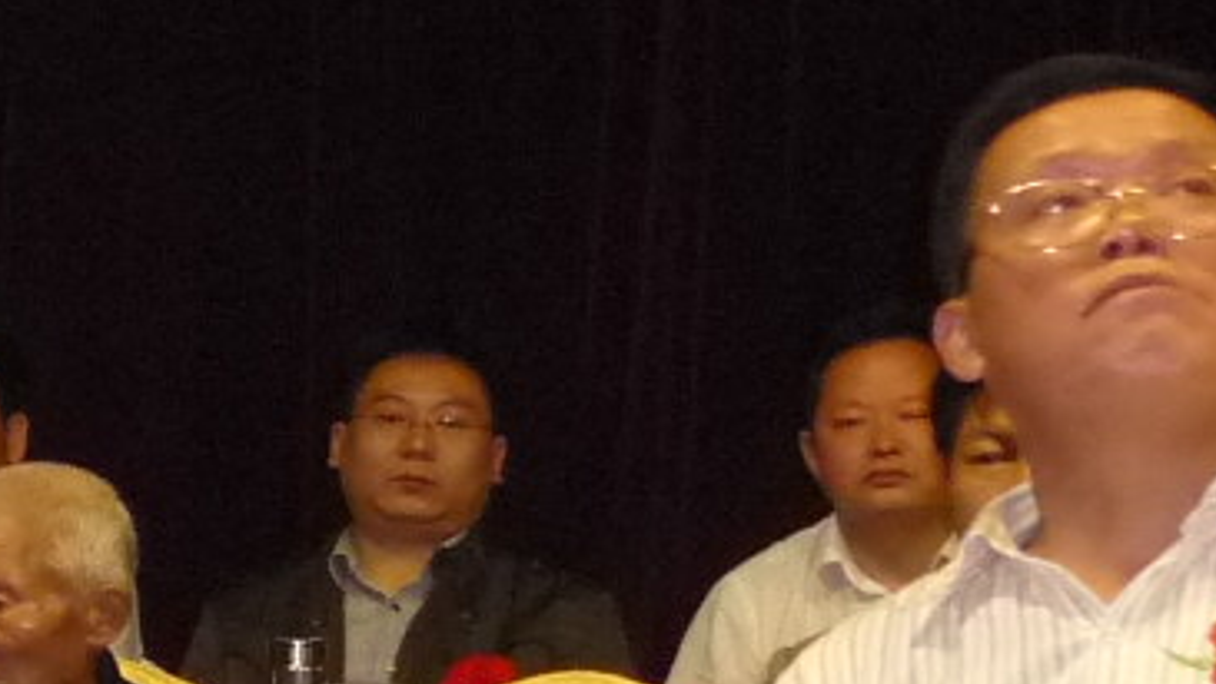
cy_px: 671
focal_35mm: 157
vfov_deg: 7.7
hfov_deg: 12.4
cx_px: -1057
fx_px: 5063
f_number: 2.8
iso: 400
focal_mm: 5.5
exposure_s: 1/30
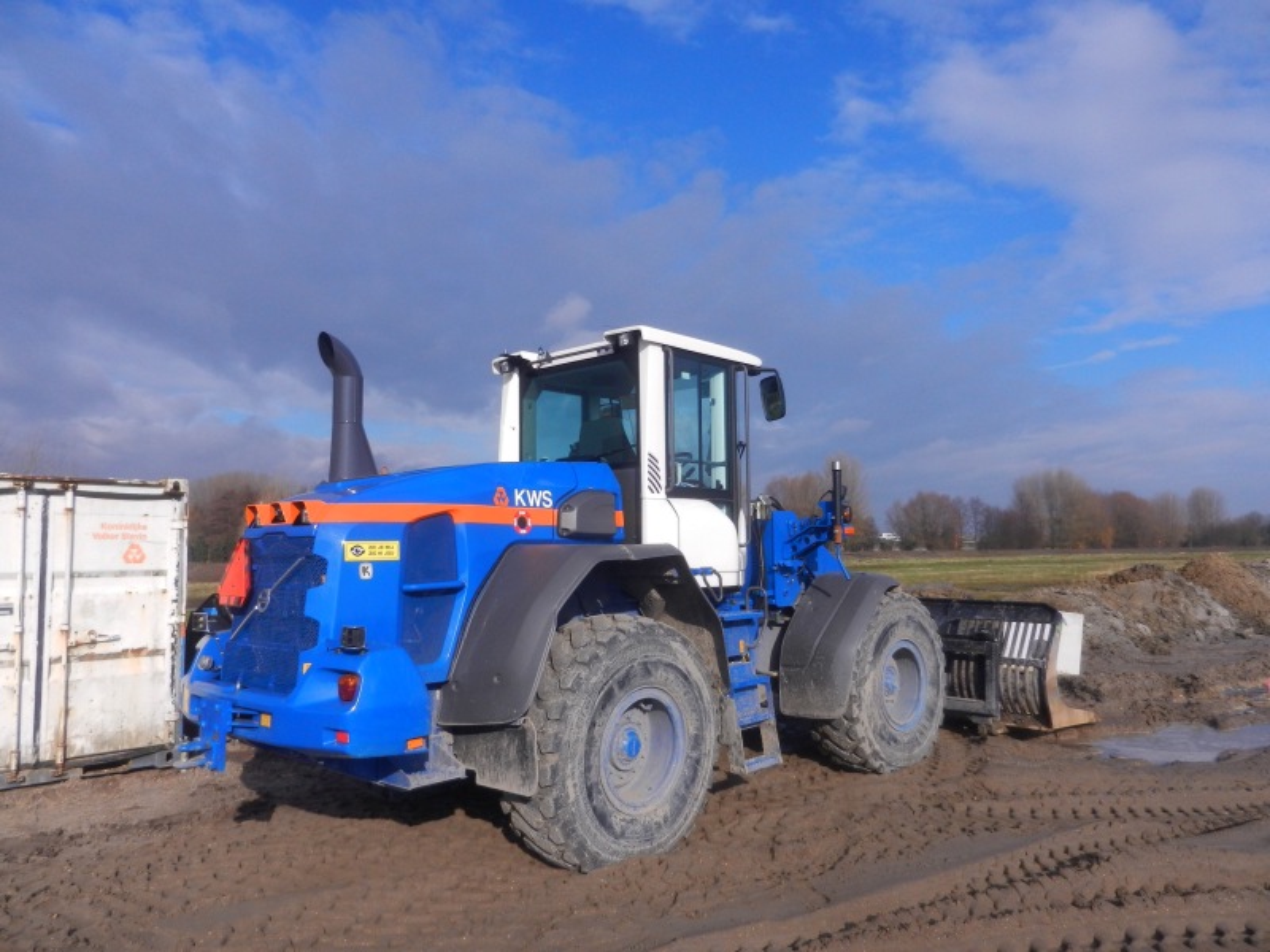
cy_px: 476
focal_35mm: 25
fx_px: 917
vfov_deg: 54.9
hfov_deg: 69.4
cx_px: 635
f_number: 7
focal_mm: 4.5
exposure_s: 1/500
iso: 160
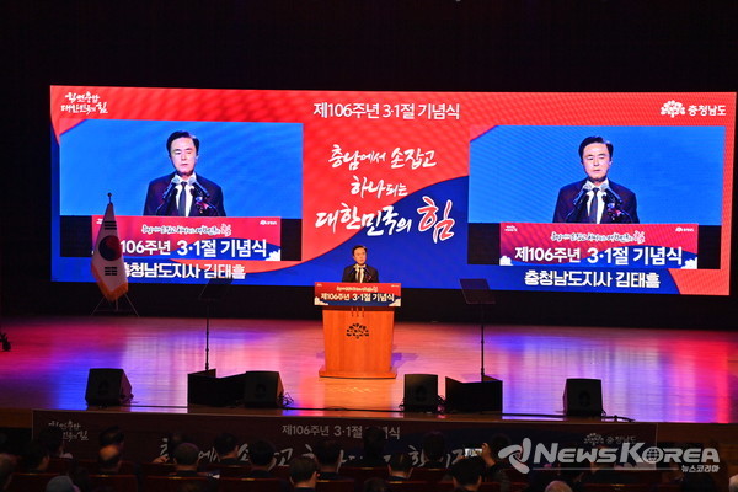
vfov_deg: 19.5
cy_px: 246
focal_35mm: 70
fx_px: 1435
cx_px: 369
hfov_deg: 28.8
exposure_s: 1/250
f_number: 8
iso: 2000
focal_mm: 70
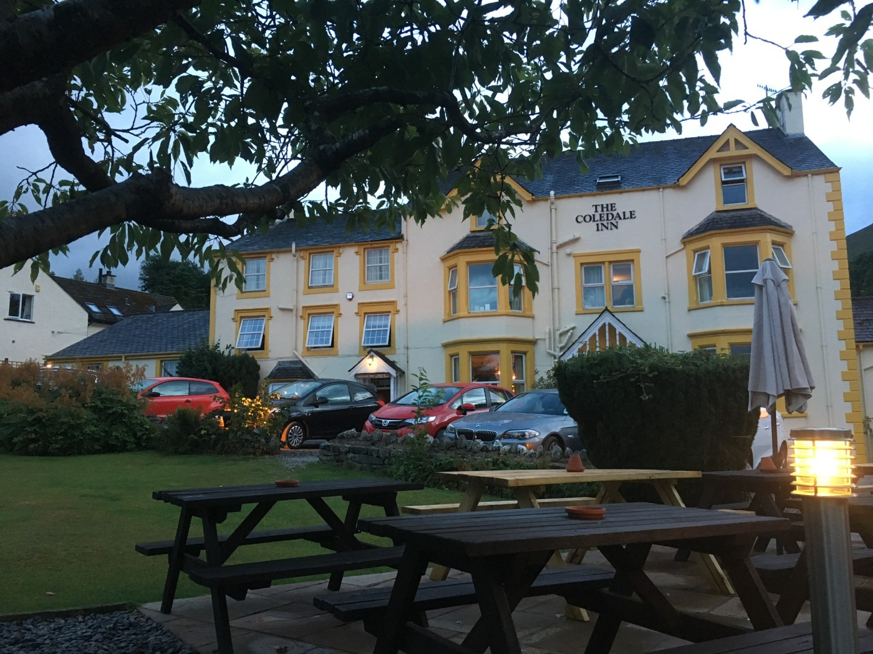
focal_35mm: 29
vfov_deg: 48.2
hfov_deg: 61.7
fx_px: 731
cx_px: 436
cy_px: 327
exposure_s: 1/33
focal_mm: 4.15
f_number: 2.2
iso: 200
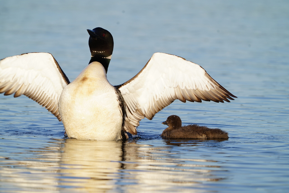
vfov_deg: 2.8
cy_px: 96
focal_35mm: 494
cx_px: 144
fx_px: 3966
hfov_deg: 4.2
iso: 250
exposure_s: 1/500
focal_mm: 494
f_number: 9
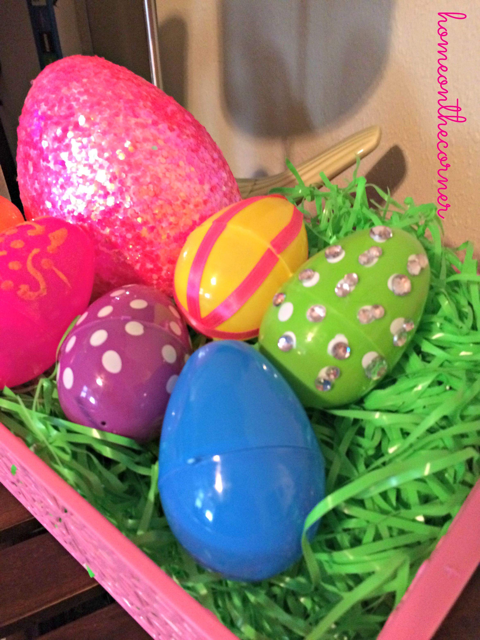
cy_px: 320
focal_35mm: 29
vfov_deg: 61.7
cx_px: 240
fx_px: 536
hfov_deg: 48.2
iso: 320
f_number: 2.2
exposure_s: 1/15
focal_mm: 4.15
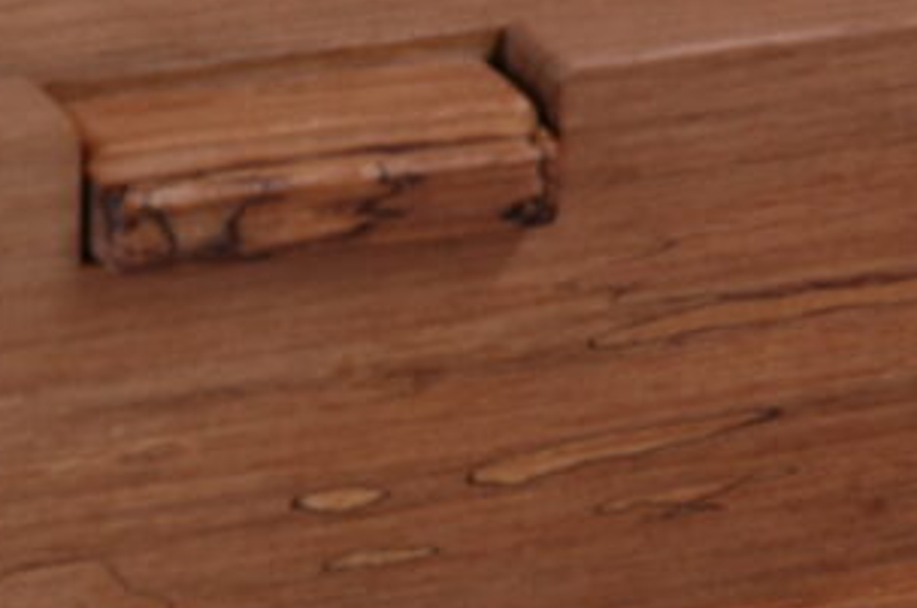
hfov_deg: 5.8
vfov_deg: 3.9
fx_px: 9028
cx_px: 51
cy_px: 172
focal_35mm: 355
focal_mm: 70
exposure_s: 1/13
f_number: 8
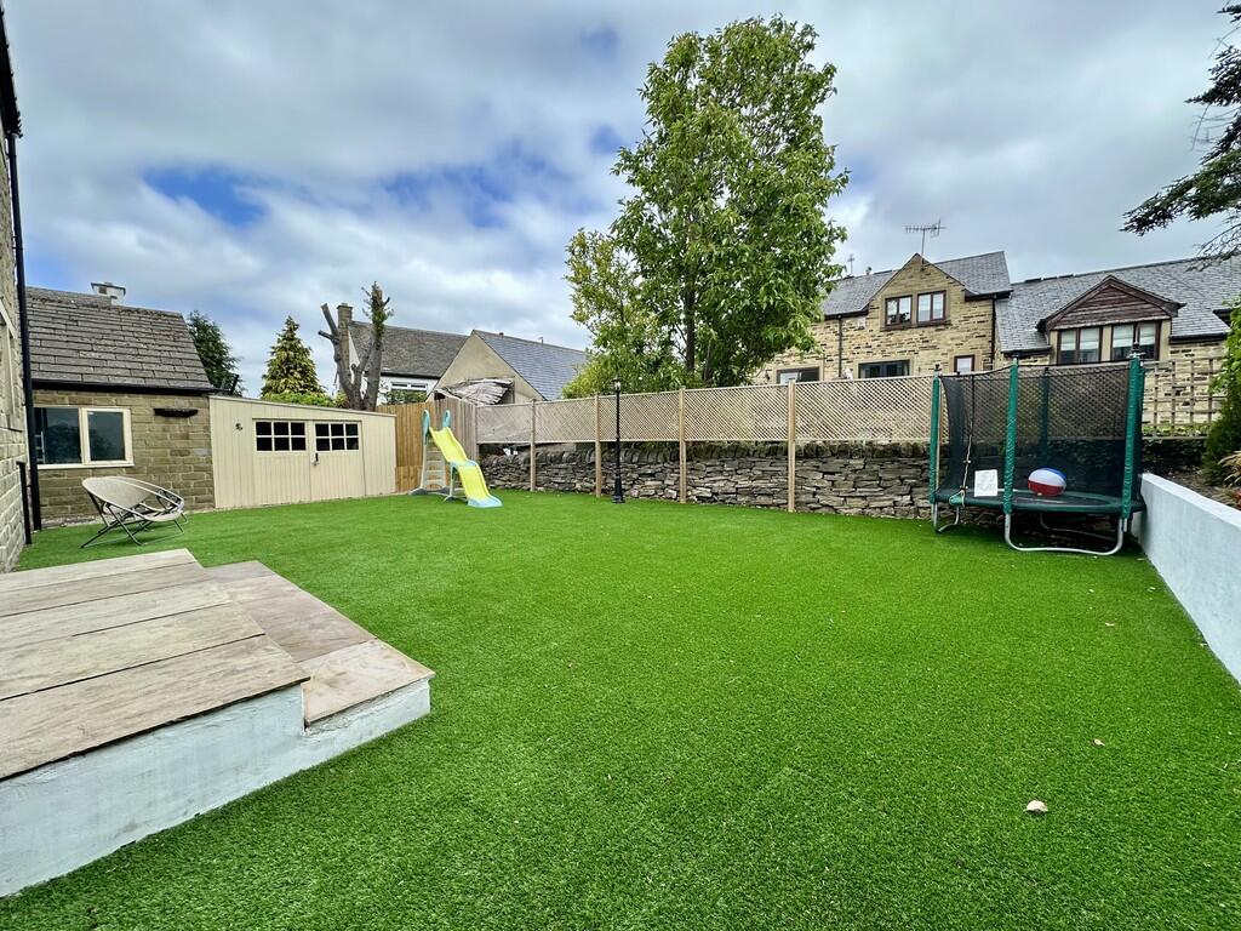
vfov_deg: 85.7
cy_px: 466
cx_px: 620
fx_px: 502
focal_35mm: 14
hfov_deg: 102.1
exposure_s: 1/550
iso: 40
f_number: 2.2
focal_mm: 2.22
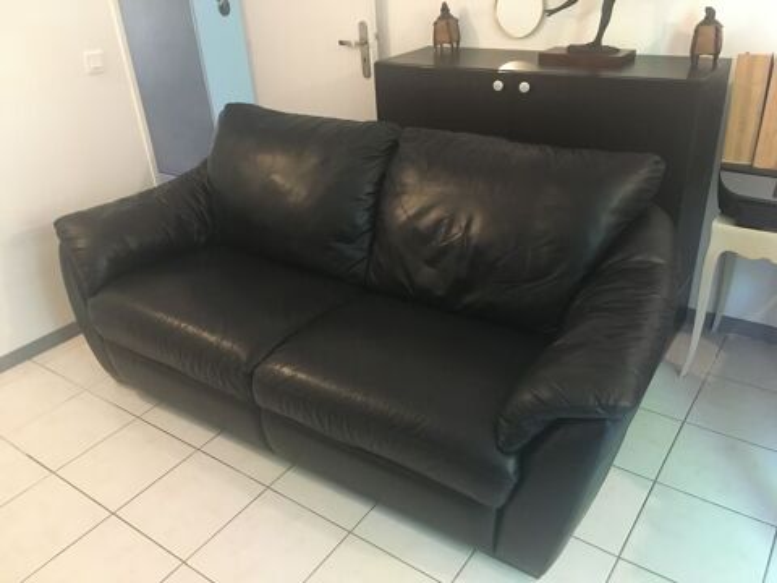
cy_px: 292
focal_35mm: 29
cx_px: 388
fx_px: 651
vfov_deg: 48.2
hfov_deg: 61.7
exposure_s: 1/17
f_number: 2.2
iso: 250
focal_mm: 4.15
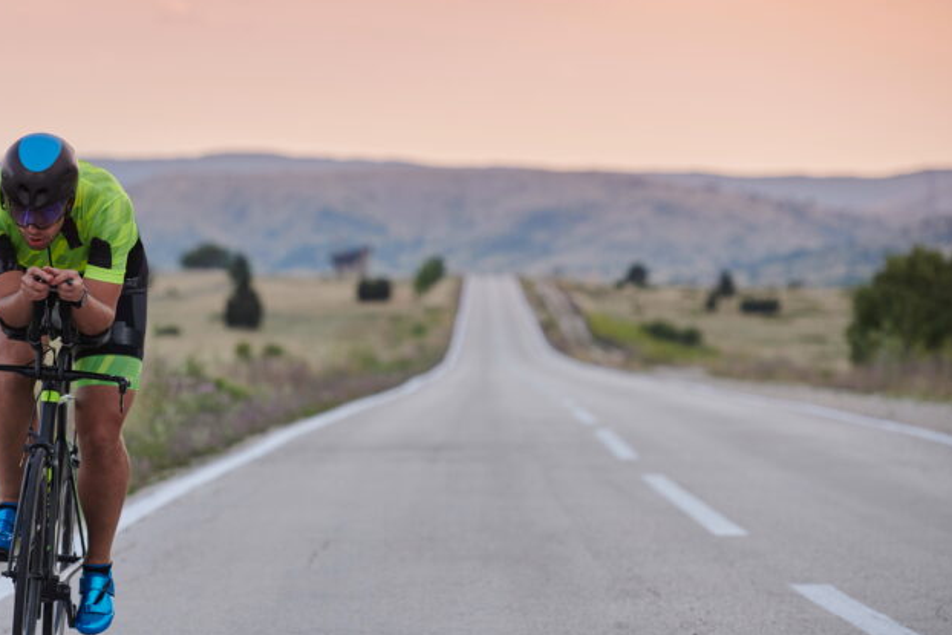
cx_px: 347
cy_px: 313
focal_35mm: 180
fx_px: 4761
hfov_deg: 11.4
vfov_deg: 7.6
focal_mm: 140
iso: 280
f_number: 4
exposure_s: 1/1000
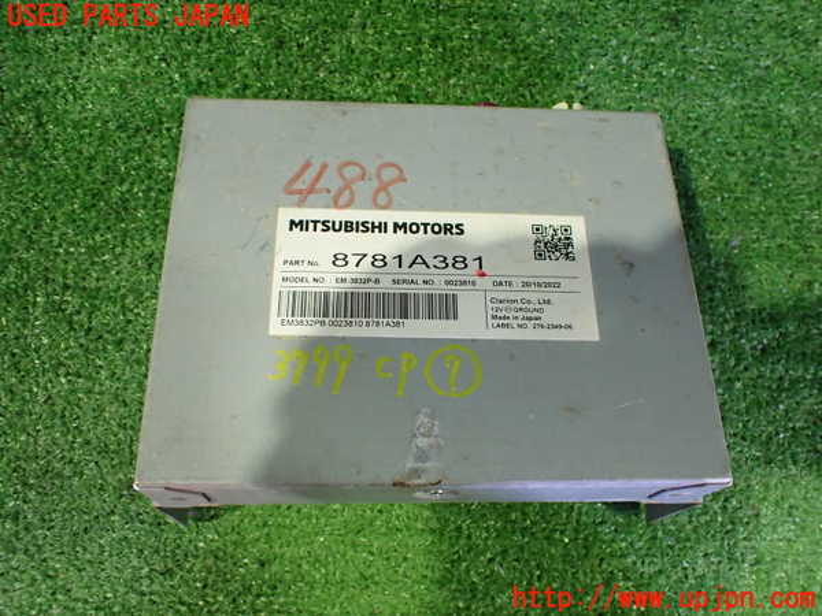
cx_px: 411
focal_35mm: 30
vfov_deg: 46.8
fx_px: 712
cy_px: 308
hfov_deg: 60.0
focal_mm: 5.4
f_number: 2.3
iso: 800
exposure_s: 1/30
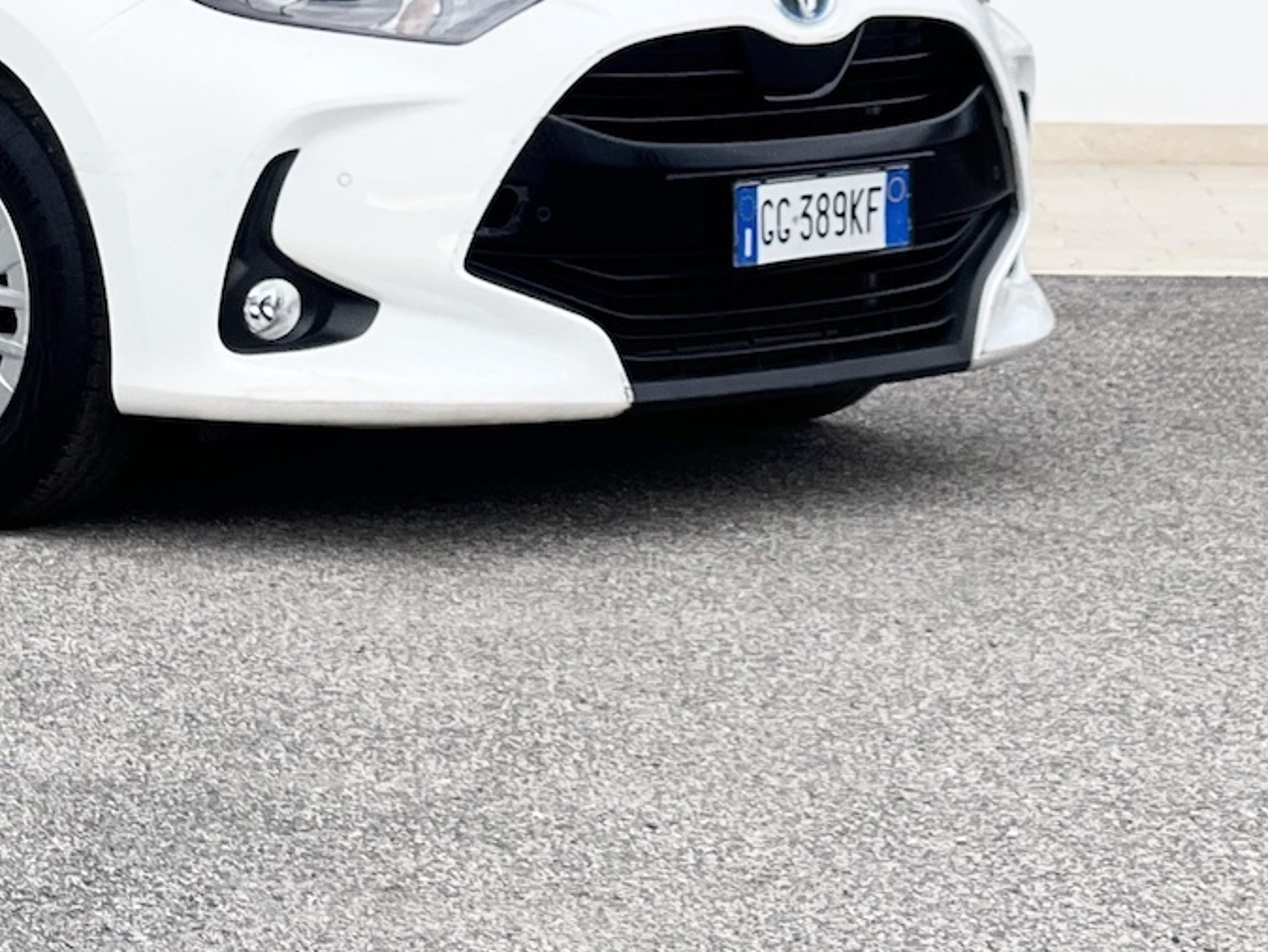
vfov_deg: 9.9
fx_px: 5423
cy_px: -82
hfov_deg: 13.1
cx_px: -131
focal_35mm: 148
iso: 32
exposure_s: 1/374
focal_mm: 7.5
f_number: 2.2
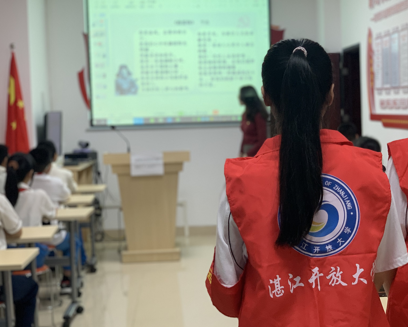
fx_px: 809
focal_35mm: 67
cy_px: 151
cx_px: 263
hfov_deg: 28.2
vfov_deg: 22.8
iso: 125
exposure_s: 1/104
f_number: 2.4
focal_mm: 6
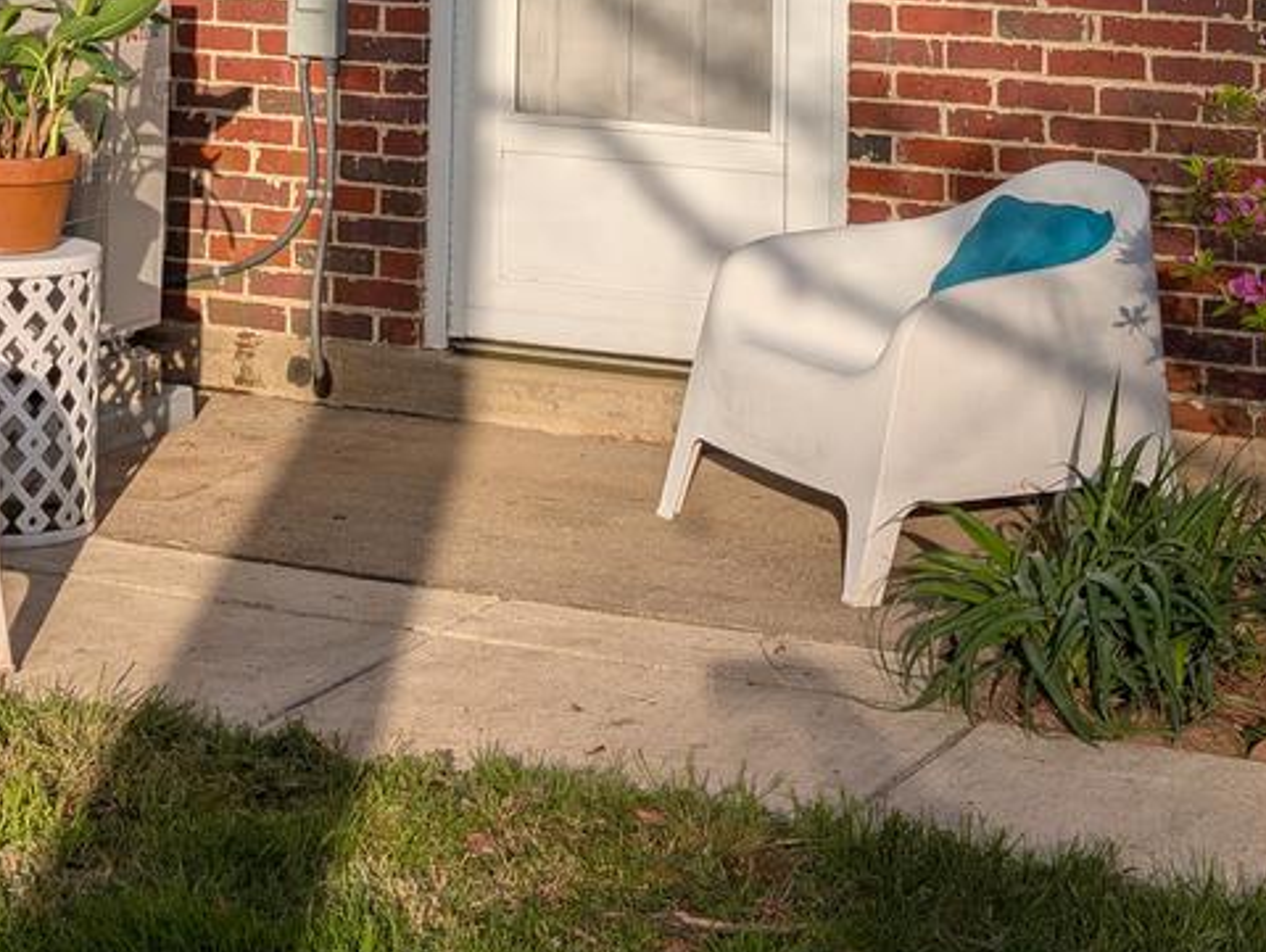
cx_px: 443
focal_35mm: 102
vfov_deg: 13.6
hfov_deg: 19.2
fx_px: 3734
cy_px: -496
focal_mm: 6.9
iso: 19
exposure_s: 1/1245
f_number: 1.68
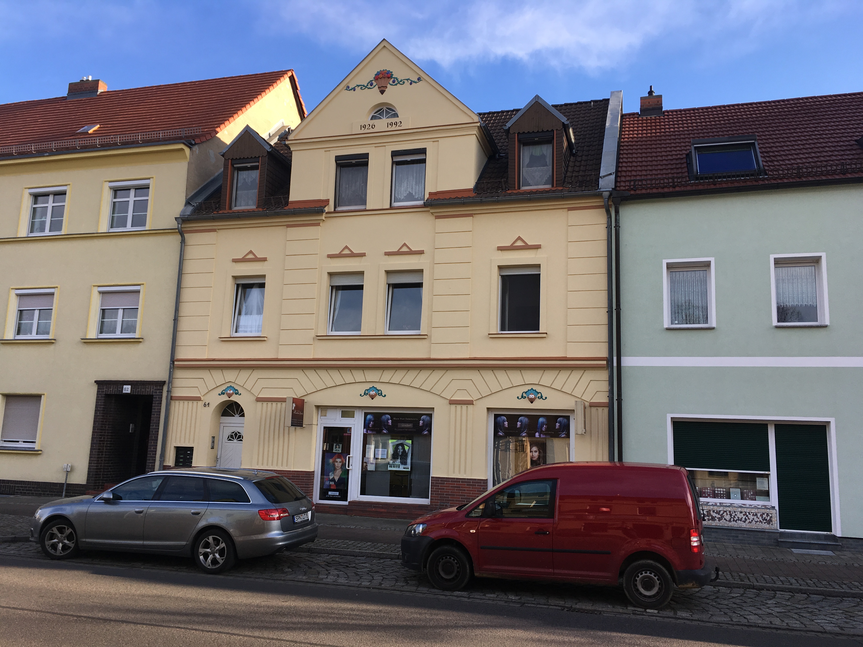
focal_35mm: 29
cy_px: 324
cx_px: 432
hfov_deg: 61.7
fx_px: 723
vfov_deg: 48.2
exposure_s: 1/499
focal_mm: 4.15
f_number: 2.2
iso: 25
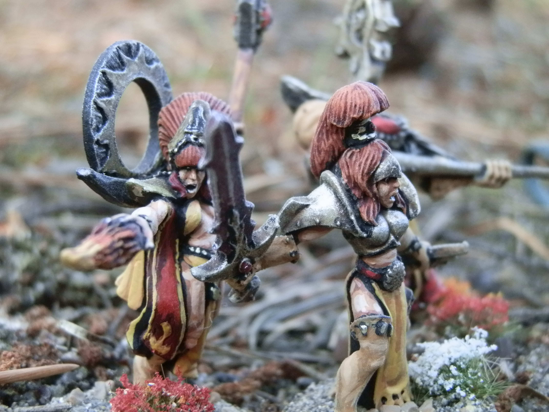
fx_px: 967
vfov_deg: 24.0
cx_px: 274
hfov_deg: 31.7
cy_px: 206
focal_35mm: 61
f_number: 3.7
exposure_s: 1/100
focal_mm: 10.99
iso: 400
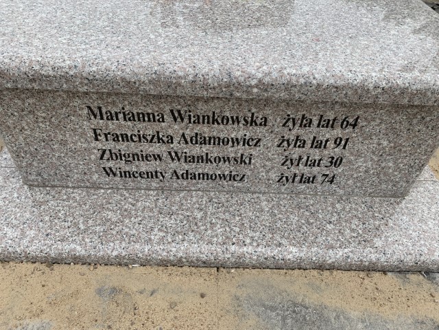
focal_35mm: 26
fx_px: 330
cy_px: 165
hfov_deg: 67.3
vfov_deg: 53.1
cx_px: 220
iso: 25
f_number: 1.8
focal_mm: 4.25
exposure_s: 1/2257
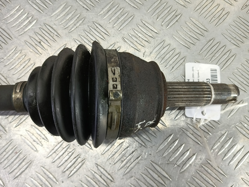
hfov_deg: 73.9
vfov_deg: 58.9
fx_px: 165
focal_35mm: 23
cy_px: 94
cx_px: 124
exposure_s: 1/50
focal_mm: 4.11
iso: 139
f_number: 1.6
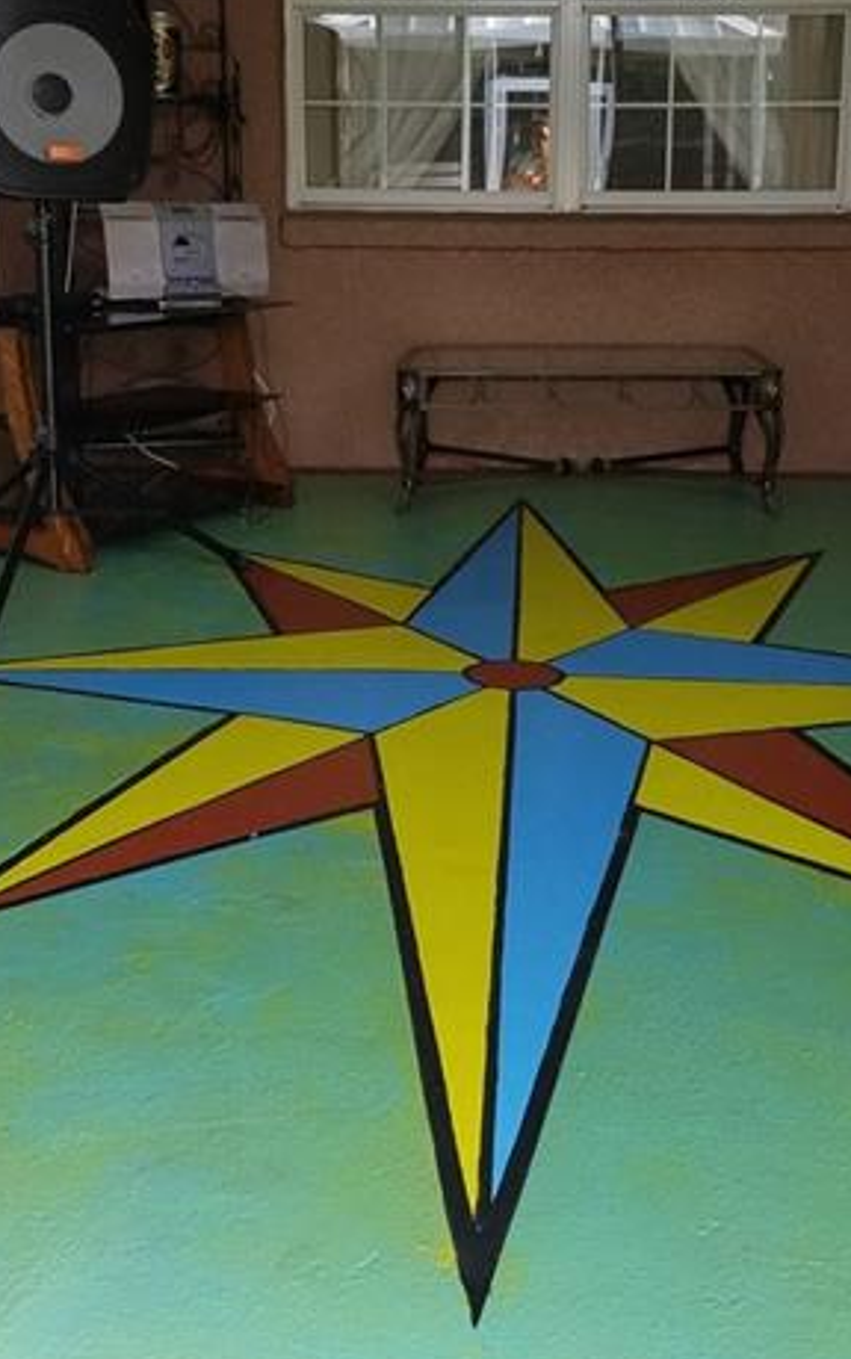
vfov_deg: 42.9
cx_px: 482
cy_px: 458
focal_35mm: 46
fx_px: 1705
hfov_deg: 28.0
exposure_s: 1/187
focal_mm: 4.2
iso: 50
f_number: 1.7
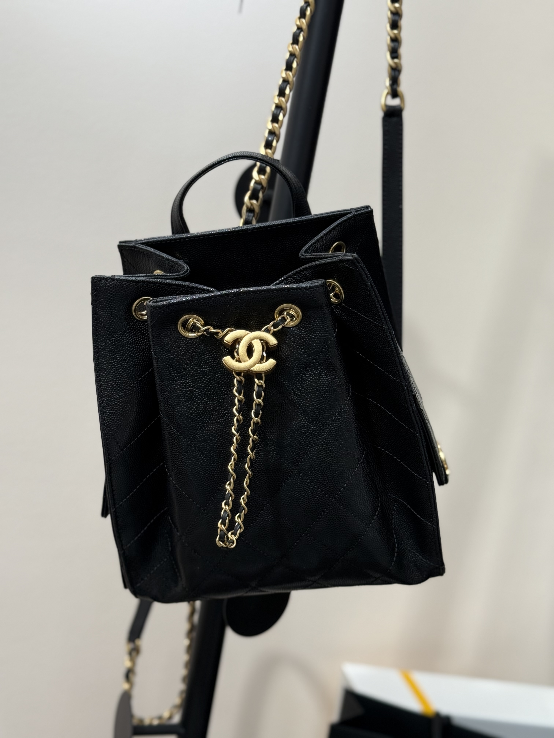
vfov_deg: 39.7
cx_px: 277
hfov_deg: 30.3
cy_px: 369
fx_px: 1024
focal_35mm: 48
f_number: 1.78
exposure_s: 1/242
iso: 64
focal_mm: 6.76
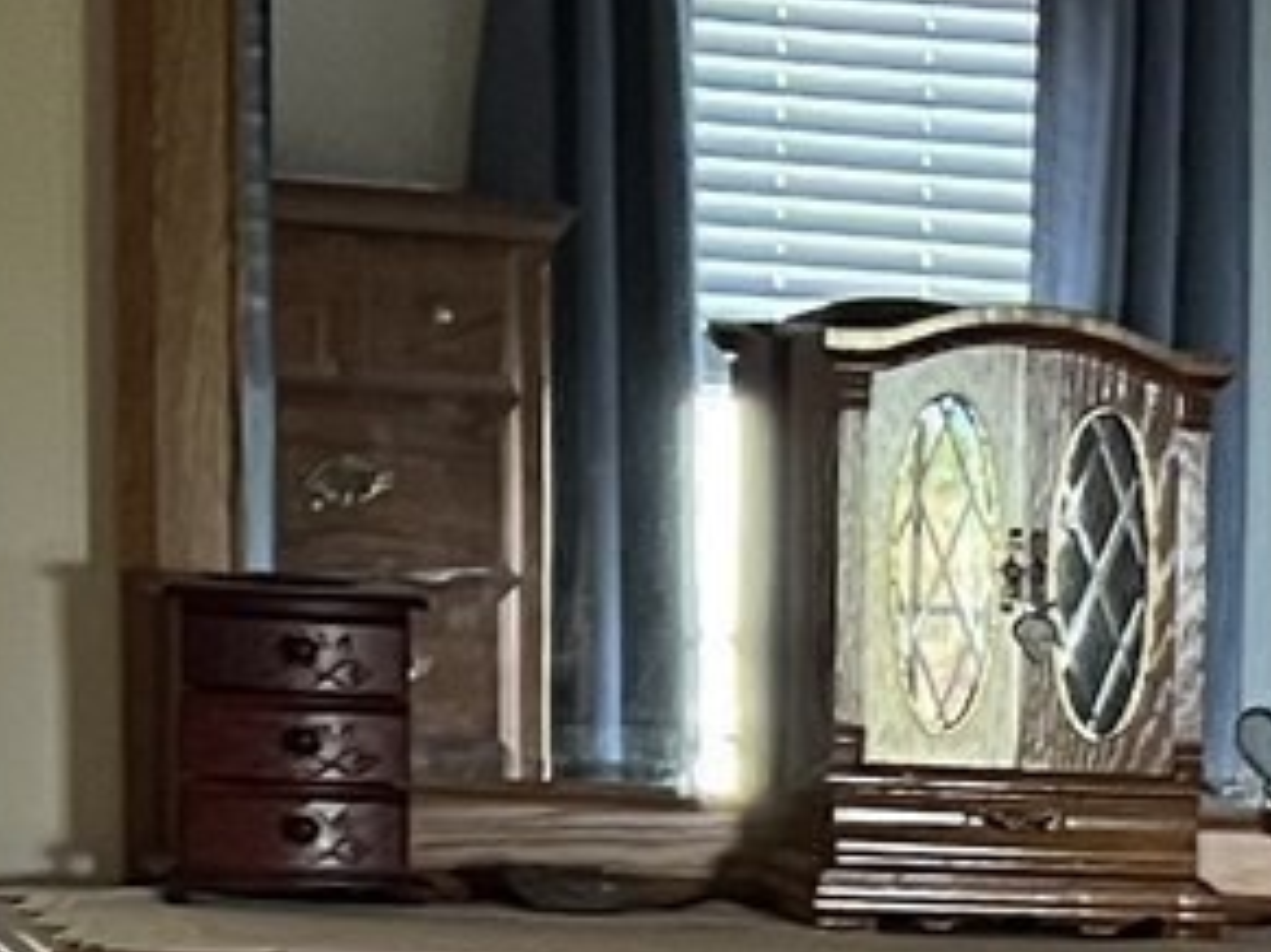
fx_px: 6716
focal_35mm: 183
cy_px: 1808
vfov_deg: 7.8
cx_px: 2245
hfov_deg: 10.2
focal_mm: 5.7
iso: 400
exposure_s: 1/60
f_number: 1.5
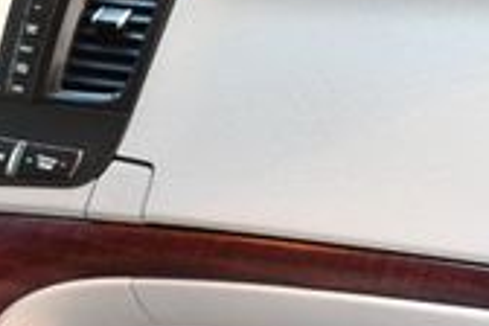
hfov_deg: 19.8
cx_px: 218
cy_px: 341
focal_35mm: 103
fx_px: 1399
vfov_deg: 13.1
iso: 1250
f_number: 3.5
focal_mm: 18
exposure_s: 1/125
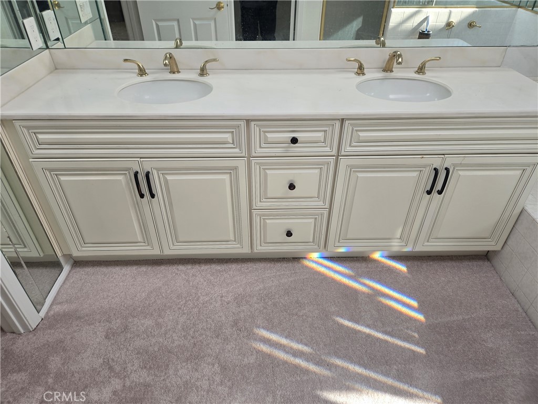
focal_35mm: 23
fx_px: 357
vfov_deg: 58.9
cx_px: 269
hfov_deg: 73.9
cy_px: 202
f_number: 1.8
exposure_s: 1/157
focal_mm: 5.4
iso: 25
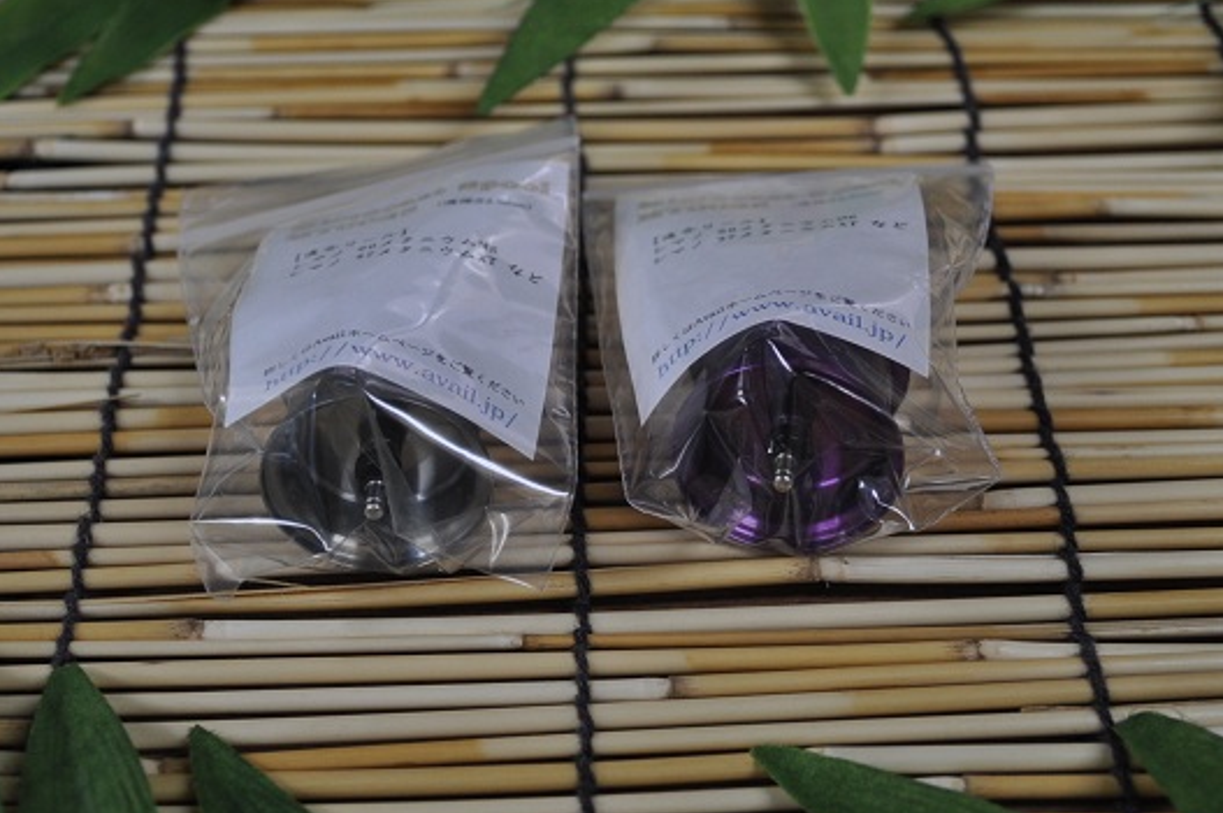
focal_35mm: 66
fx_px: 2239
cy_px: 372
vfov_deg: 20.6
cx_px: 580
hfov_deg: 30.5
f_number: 5
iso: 640
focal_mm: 36
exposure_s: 1/60
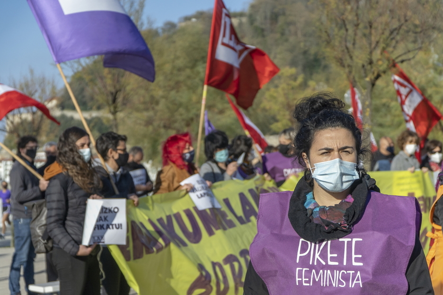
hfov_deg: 25.7
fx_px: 972
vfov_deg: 17.3
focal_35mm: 79
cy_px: 148
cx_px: 222
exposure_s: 1/8000
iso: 400
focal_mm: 53
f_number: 4
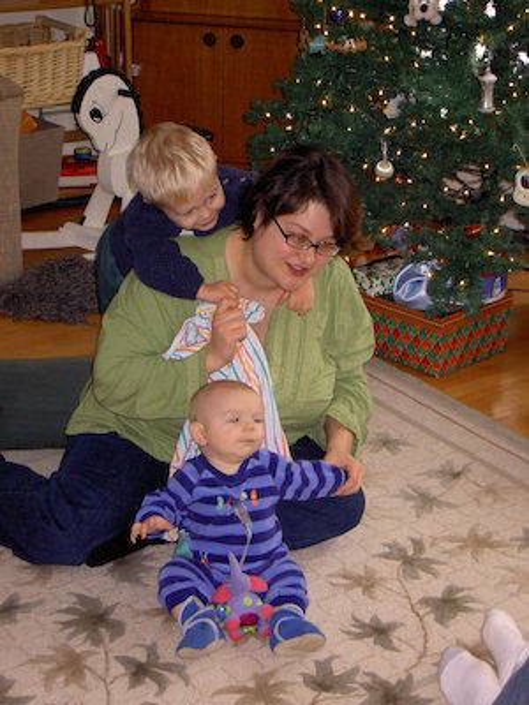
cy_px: 352
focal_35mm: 75
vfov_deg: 26.0
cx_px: 264
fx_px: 1528
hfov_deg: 19.6
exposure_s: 1/80
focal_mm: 12.4
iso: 200
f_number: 4.2
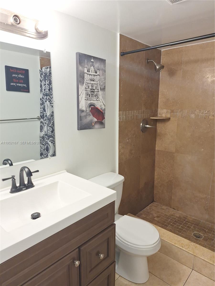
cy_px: 143
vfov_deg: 73.9
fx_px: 190
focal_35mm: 23
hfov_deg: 58.9
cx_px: 108
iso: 25
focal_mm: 5.54
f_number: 1.8
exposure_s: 1/120
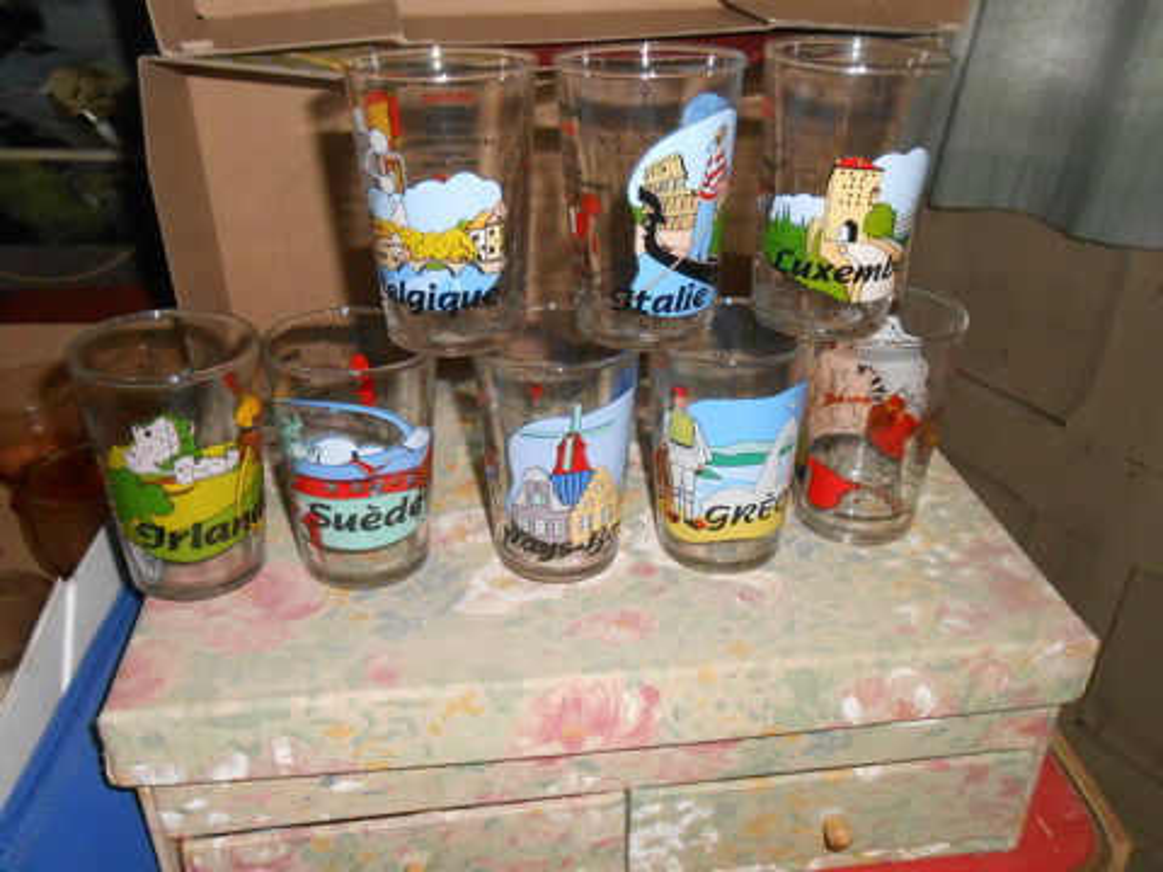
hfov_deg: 60.0
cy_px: 436
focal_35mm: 30
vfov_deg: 46.8
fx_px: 1008
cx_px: 582
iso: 320
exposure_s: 1/25
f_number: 11.9
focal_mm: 5.3
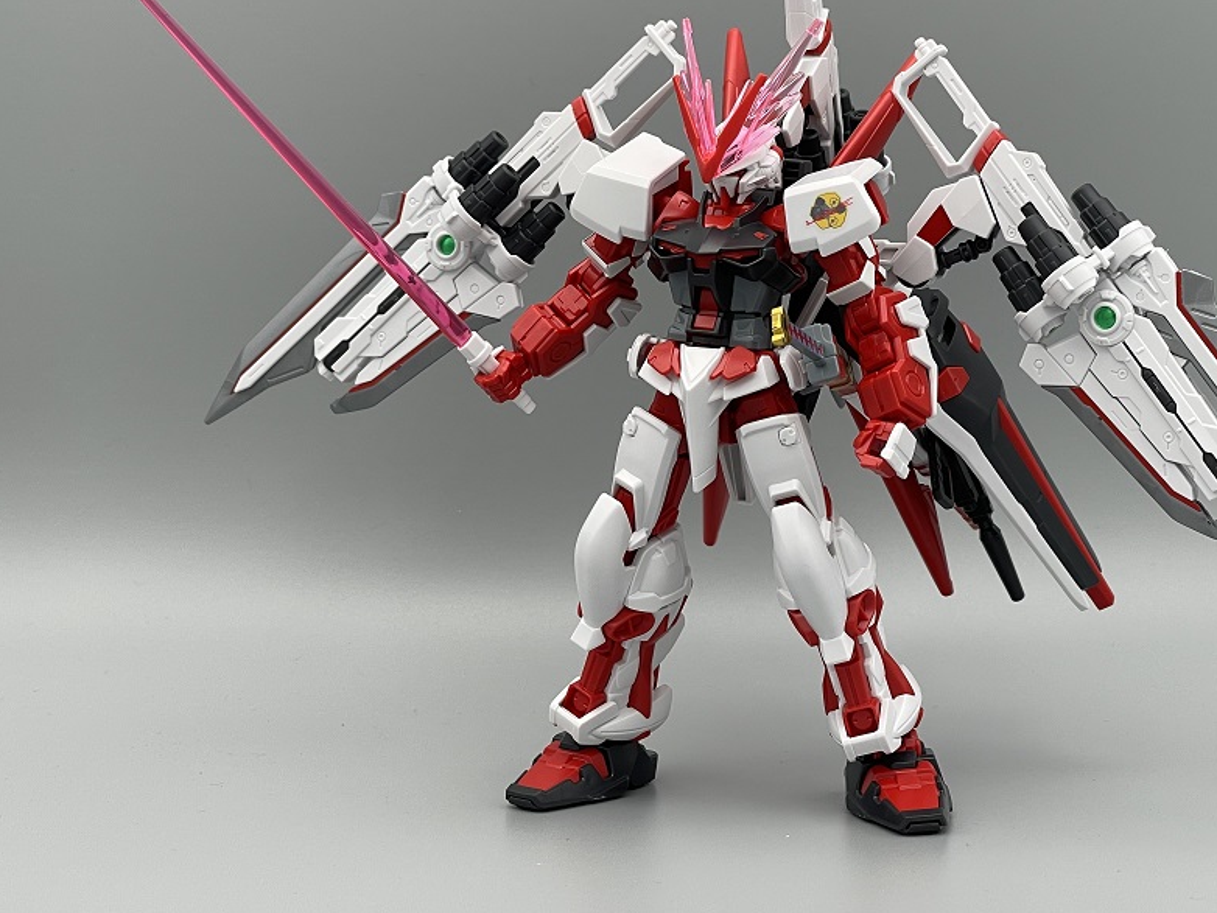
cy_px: 333
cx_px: 739
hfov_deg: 28.9
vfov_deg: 21.9
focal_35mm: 67
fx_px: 2356
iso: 25
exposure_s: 1/120
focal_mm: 6
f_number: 2
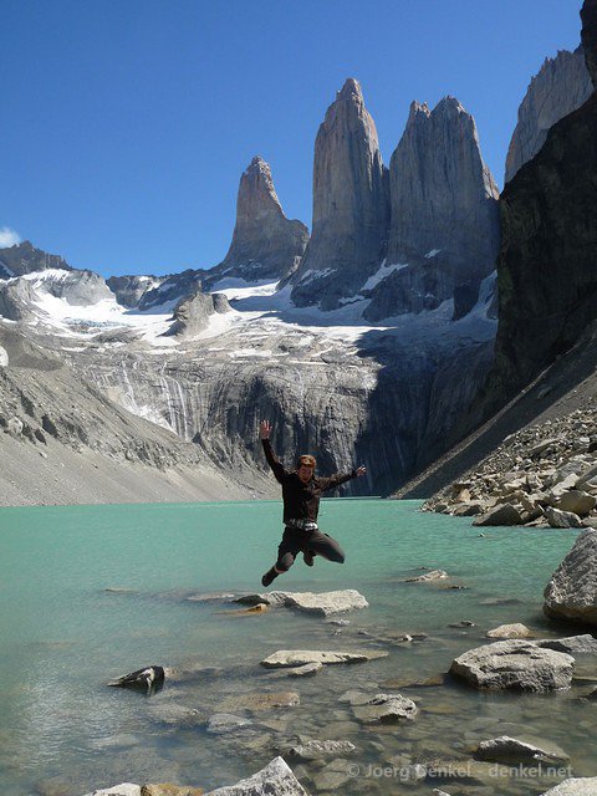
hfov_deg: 44.2
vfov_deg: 56.8
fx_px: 736
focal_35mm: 32
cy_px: 398
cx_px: 298
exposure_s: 1/1300
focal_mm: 5.3
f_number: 3.5
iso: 100
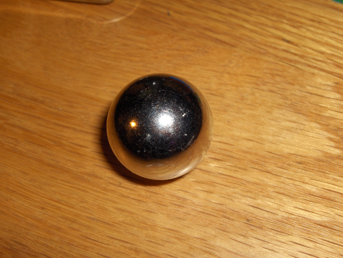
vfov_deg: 33.7
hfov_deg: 43.8
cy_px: 134
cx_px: 167
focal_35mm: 43
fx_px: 427
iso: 100
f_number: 4.8
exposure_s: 1/60
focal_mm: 8
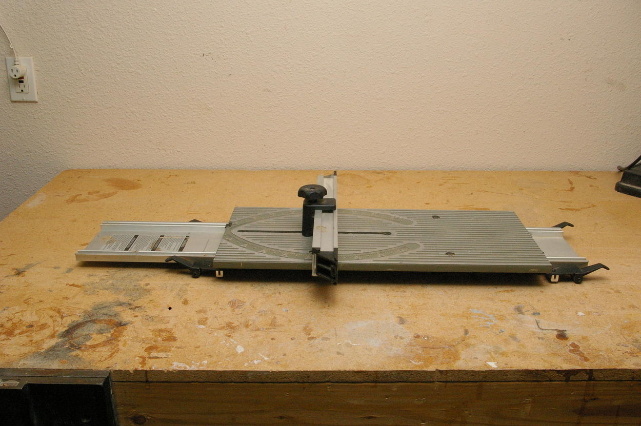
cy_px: 213
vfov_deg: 36.8
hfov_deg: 53.2
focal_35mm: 36
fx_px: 640
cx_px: 320
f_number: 22
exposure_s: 1/180
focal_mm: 24
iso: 1600
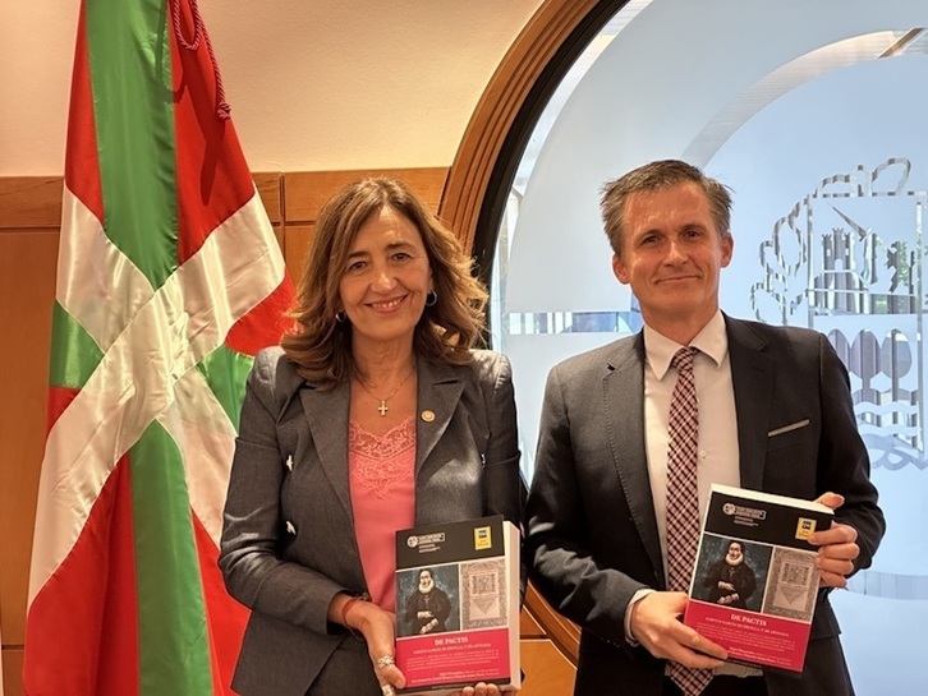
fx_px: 2065
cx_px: 464
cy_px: 348
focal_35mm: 77
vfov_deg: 19.1
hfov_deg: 25.3
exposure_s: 1/49
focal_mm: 9
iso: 320
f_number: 2.8
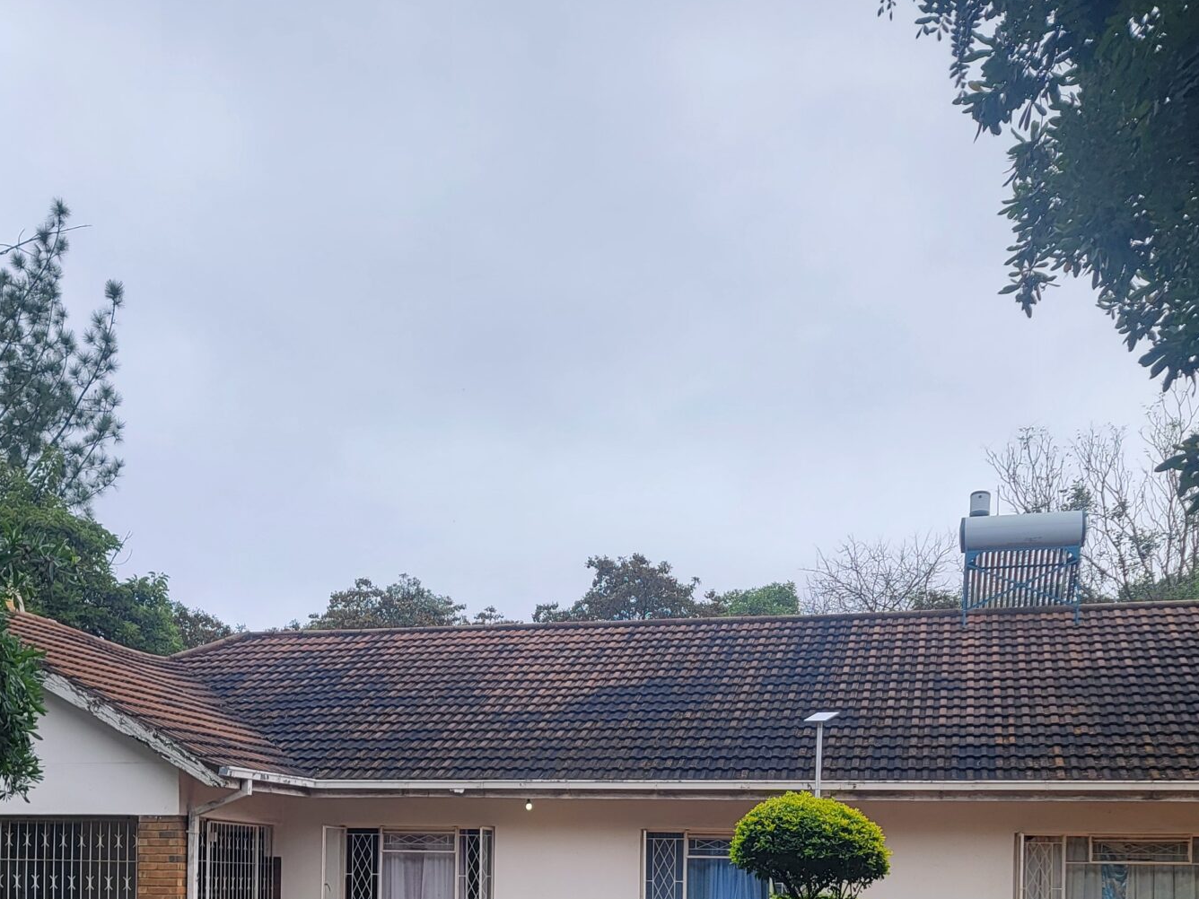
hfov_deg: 40.9
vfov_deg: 29.8
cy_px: 855
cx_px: 442
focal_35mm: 46
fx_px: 1593
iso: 16
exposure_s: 1/319
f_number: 1.8
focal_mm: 6.7
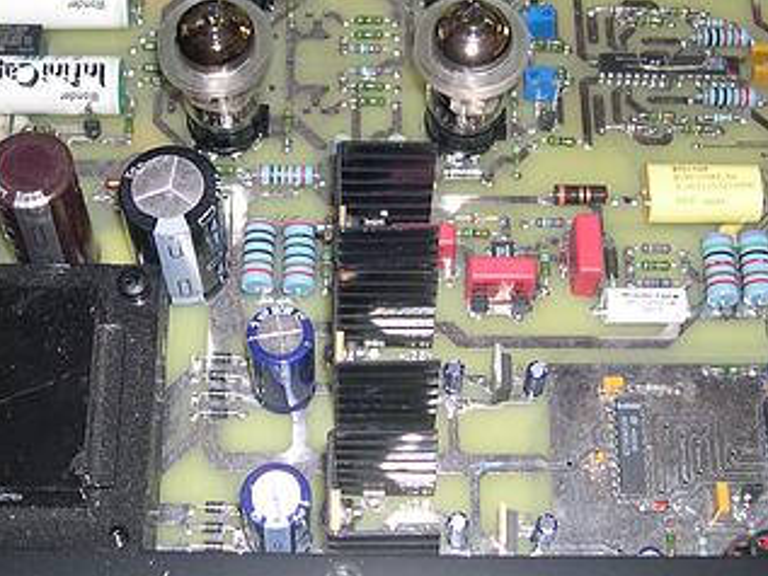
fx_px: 1598
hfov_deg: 27.0
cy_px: 194
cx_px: 354
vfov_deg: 20.4
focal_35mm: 72
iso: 100
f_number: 2.8
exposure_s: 1/60
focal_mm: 8
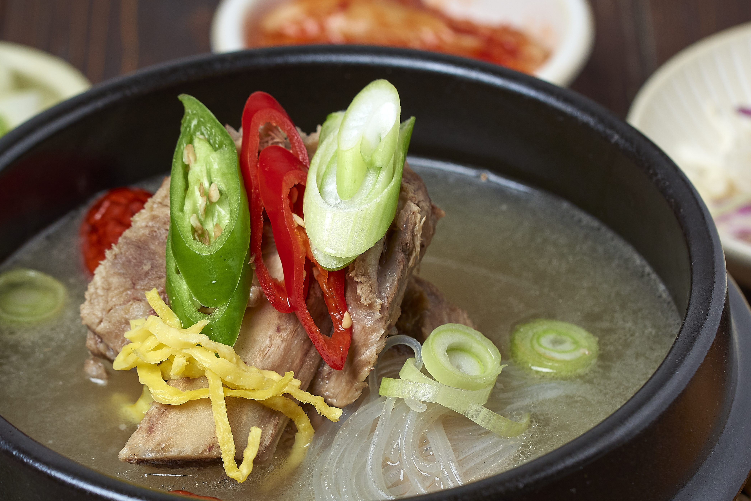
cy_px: 318
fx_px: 3318
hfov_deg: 12.9
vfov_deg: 8.6
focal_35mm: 159
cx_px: 331
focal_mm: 90
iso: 250
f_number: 6.3
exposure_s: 1/160
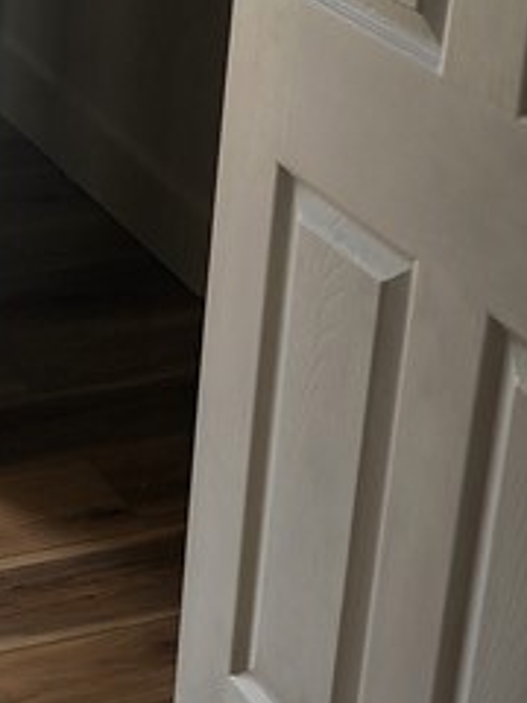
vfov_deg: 19.5
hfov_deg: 14.4
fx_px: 1989
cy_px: 15
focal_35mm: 98
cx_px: -167
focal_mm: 6.4
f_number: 1.8
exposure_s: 1/180
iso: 20
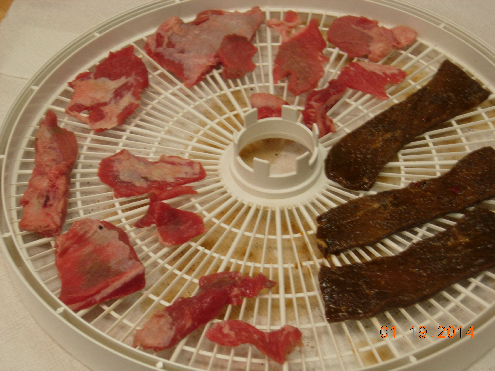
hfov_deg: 26.0
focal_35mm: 75
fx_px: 1072
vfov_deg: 19.6
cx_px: 248
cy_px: 186
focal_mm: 15.7
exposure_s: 1/5.8
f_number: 3.9
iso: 50
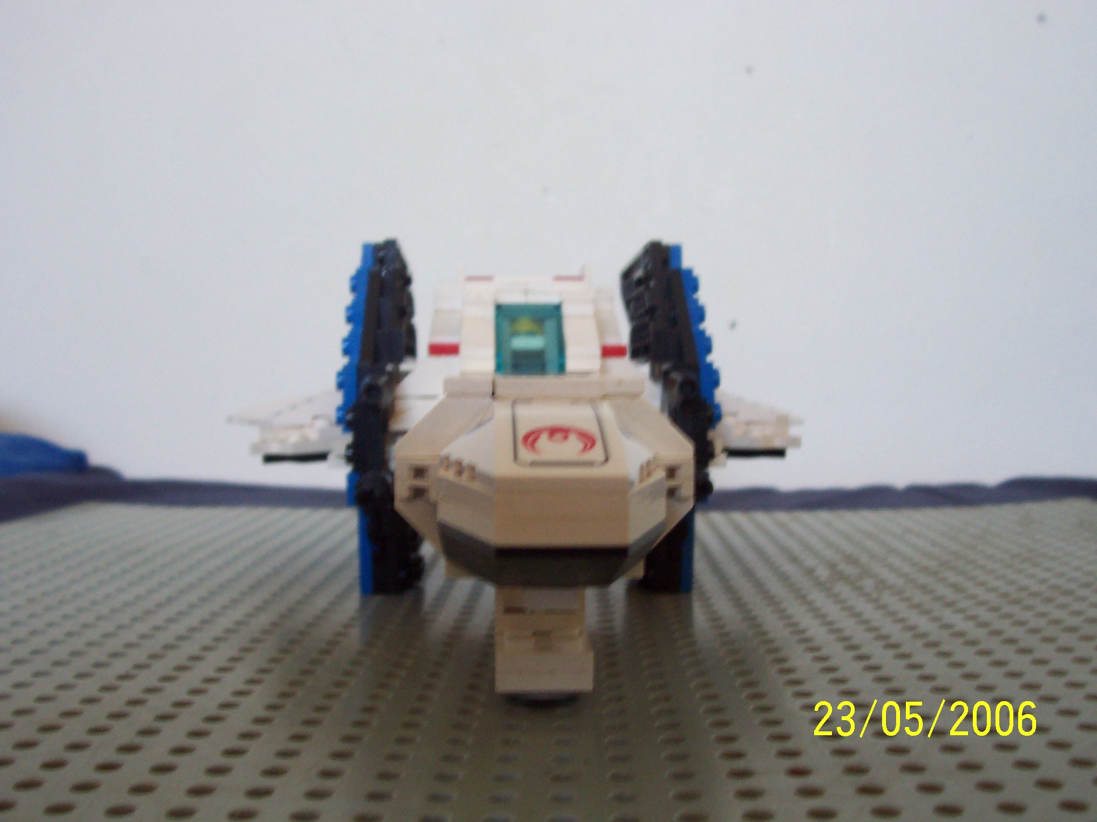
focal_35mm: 37
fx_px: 1173
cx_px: 548
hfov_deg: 50.1
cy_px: 411
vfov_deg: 38.7
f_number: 2.8
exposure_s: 1/15
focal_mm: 5.6
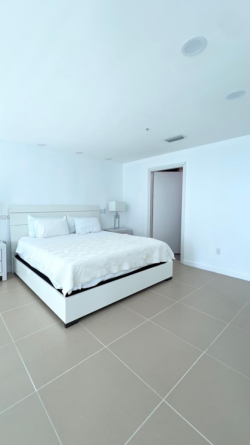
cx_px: 113
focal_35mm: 15
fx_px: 177
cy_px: 217
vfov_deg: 103.0
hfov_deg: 70.3
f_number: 1.8
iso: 32
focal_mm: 1.57
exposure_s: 1/190
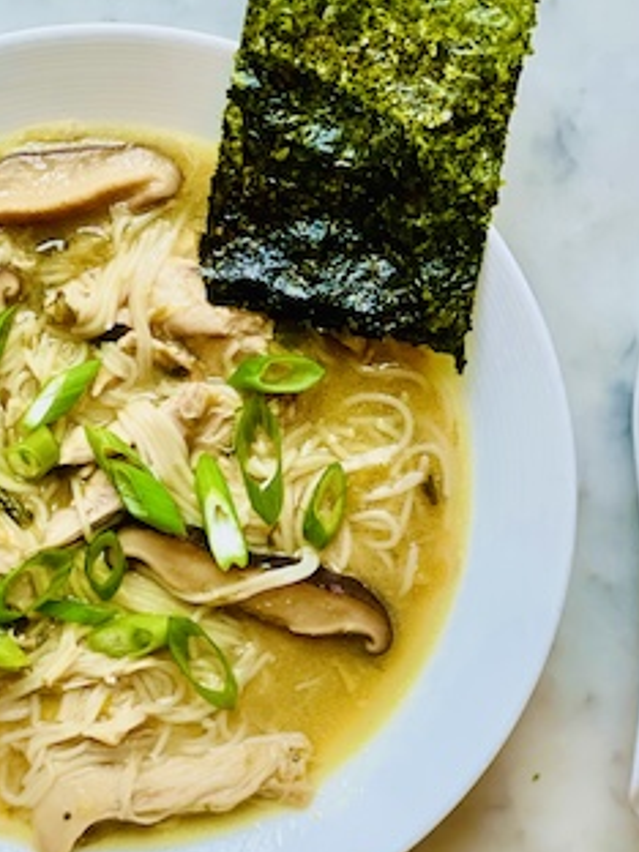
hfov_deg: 13.3
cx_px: 156
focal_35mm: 111
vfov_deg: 17.7
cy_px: 517
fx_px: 2732
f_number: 2
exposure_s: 1/120
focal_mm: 6
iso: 80
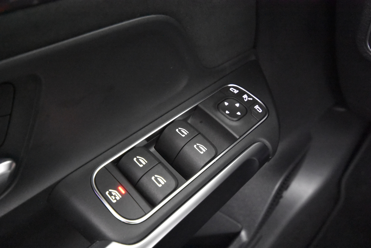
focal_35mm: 30
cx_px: 186
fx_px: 309
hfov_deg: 61.9
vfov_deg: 43.7
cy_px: 124
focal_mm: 20
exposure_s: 1/8
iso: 12800
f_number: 5.6
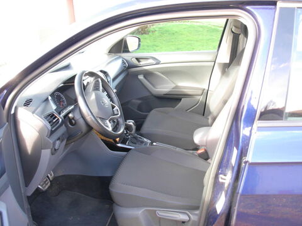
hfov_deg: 49.0
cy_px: 113
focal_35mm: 38
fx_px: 332
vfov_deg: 37.7
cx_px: 151
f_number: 2.9
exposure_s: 1/32
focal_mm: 6.3
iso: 137
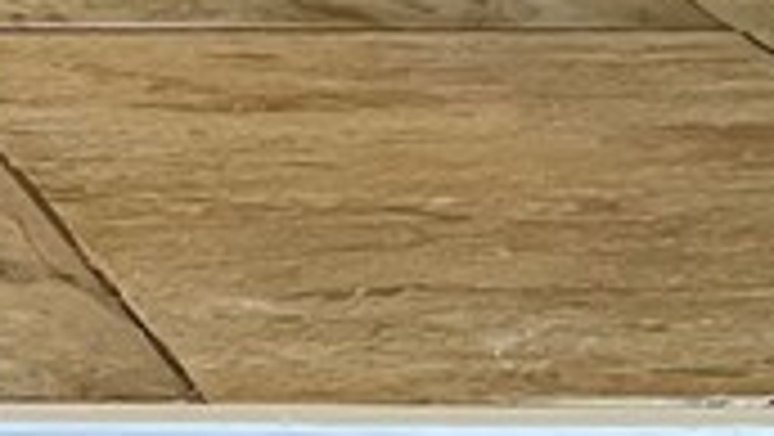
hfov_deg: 10.9
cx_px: -1066
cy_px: -872
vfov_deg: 6.6
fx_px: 3471
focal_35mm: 169
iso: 250
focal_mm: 4.2
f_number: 1.6
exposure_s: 1/60
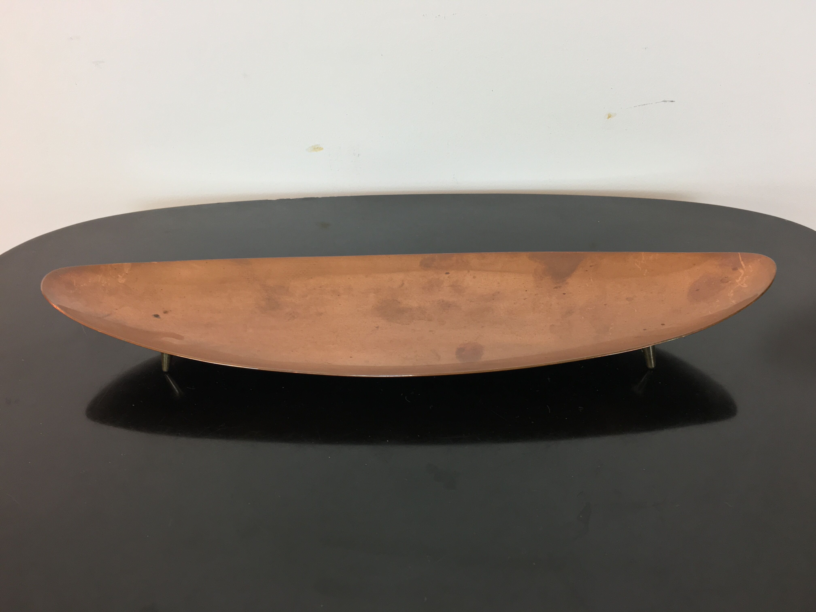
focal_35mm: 29
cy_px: 306
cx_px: 408
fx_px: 684
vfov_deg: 48.2
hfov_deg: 61.7
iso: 64
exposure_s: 1/33
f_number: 2.2
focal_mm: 4.15
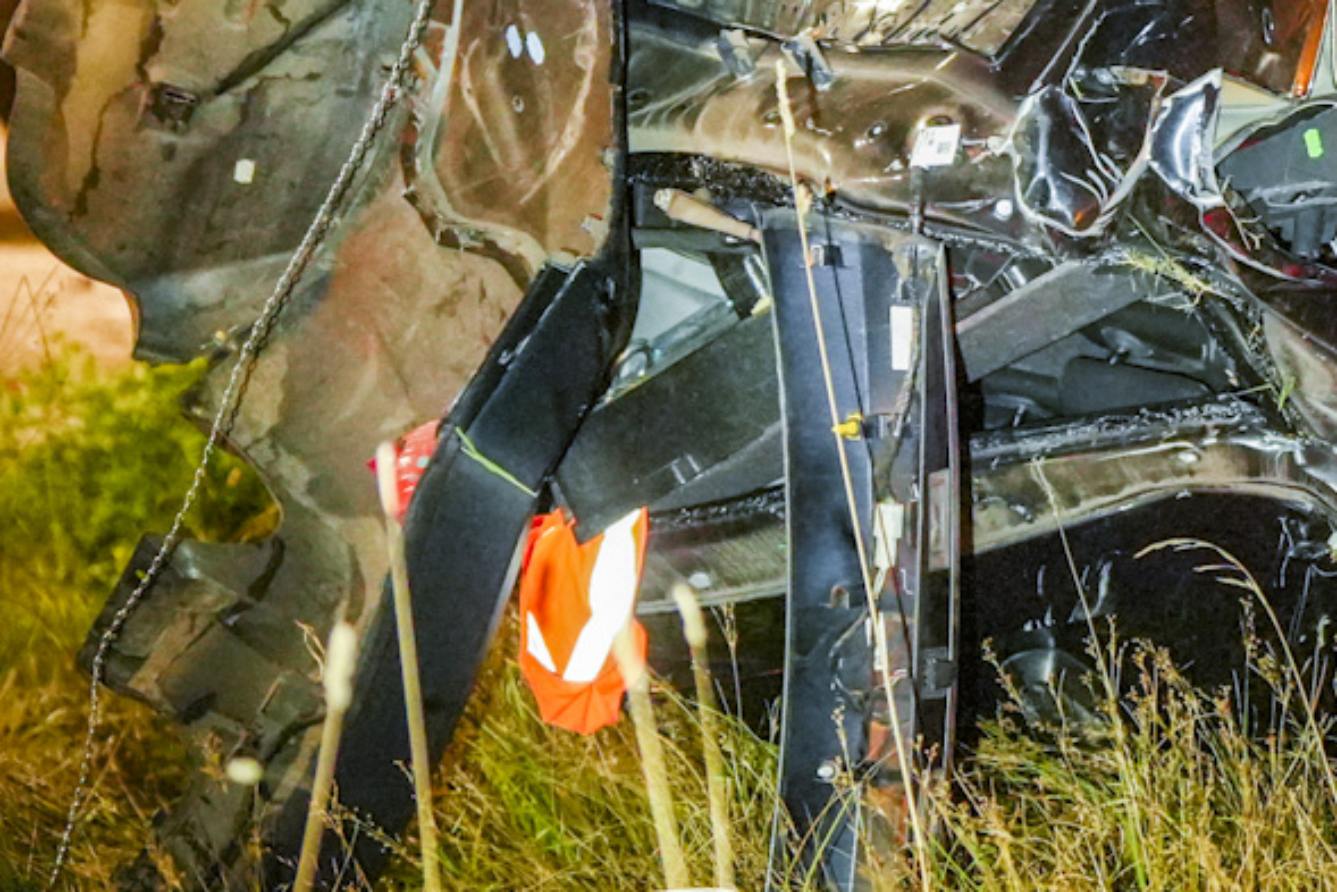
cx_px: 1653
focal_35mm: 228
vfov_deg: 6.0
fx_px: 8469
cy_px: -7
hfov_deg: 8.9
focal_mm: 70
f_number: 2.8
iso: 6400
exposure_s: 1/30
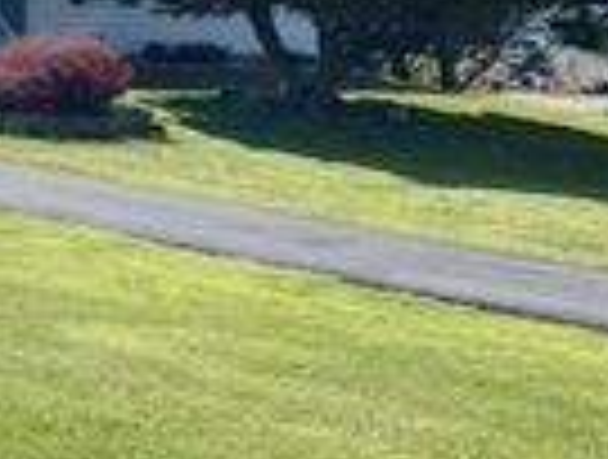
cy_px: -56
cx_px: -113
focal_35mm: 96
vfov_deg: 15.1
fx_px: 1691
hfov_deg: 19.3
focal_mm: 4.25
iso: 32
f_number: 1.8
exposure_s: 1/3300
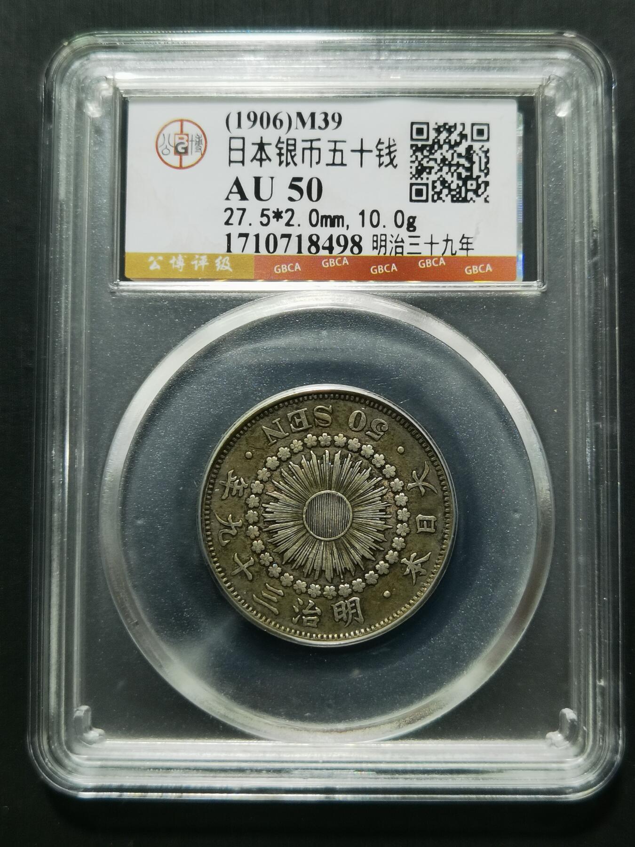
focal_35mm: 55
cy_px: 424
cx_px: 318
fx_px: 1345
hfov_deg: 26.6
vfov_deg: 34.9
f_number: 1.9
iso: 100
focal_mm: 6.67
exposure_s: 1/100
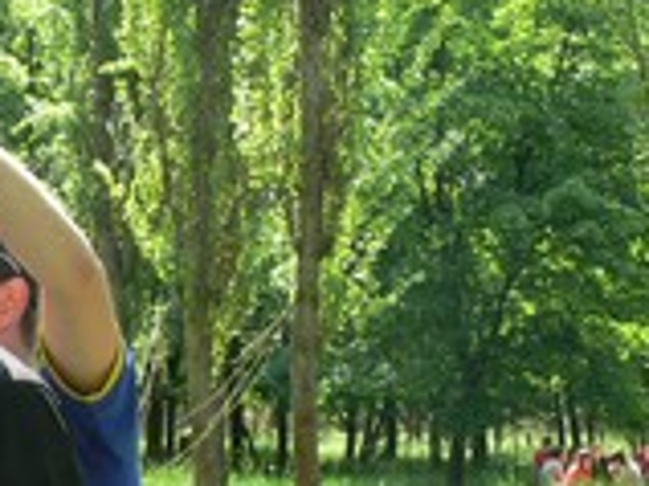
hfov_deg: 17.1
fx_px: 2117
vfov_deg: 12.7
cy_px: 600
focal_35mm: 113
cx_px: 45
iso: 80
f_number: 4
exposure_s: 1/125
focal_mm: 8.9
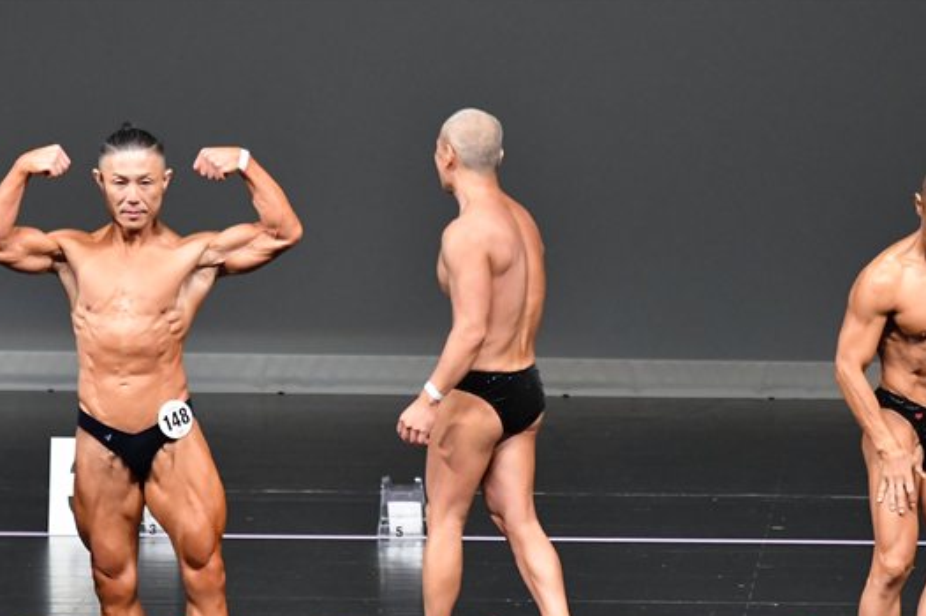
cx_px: 570
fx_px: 10231
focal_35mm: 398
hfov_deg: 5.2
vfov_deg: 3.4
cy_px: 444
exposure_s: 1/400
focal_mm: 180
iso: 5000
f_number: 5.6
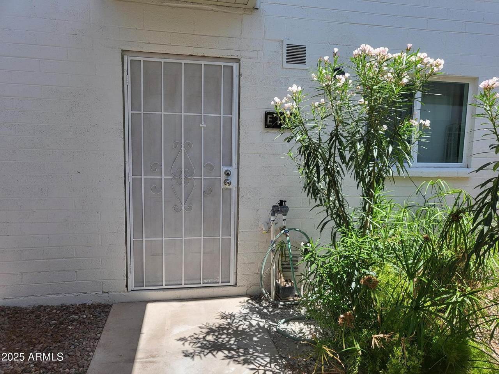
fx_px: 375
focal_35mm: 26
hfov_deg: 67.3
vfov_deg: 53.1
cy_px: 187
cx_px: 250
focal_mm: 4.25
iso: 50
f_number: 1.8
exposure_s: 1/1525
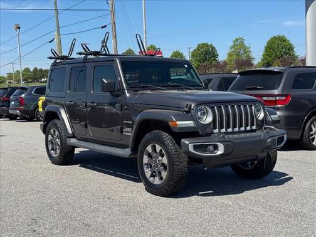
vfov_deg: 30.3
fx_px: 438
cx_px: 158
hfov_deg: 39.7
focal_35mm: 48
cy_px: 118
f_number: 1.78
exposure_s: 1/3610
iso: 64
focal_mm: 6.76
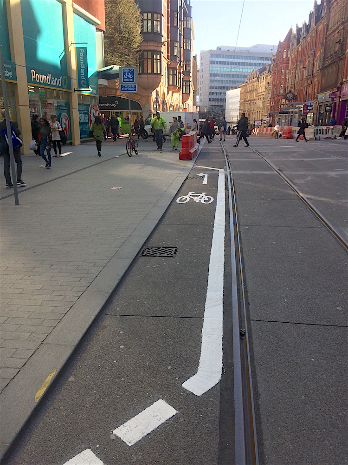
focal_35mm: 29
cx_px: 174
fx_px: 389
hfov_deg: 48.2
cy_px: 232
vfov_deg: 61.7
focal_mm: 4.15
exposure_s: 1/586
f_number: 2.2
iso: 32
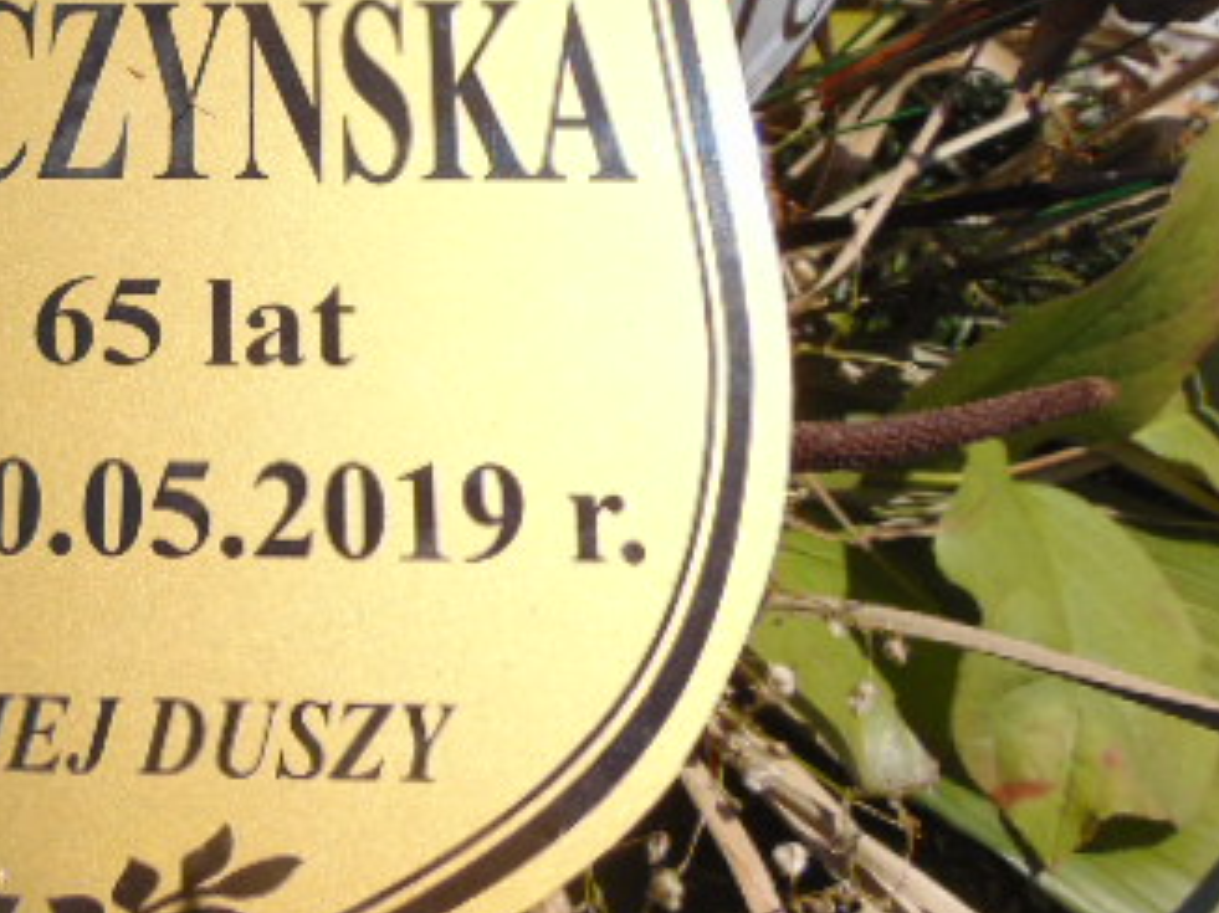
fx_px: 1725
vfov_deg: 29.1
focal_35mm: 49
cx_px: 108
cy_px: 212
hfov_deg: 36.4
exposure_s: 1/400
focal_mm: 4.5
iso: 80
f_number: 7.7
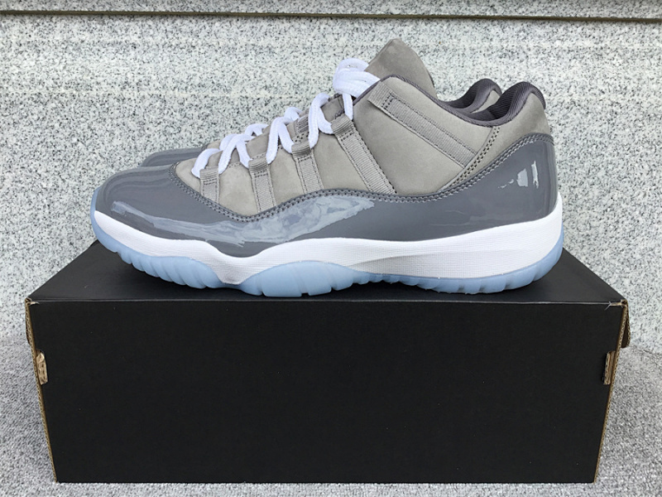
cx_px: 331
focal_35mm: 31
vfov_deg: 45.4
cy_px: 248
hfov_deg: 58.4
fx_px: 593
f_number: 2.4
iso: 25
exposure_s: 1/348
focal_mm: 3.3
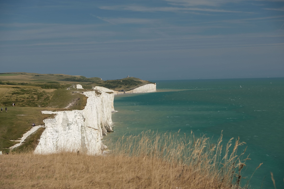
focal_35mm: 83
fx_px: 655
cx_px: 142
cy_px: 94
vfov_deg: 16.5
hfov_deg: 24.5
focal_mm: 55
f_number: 5.6
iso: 160
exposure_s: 1/450
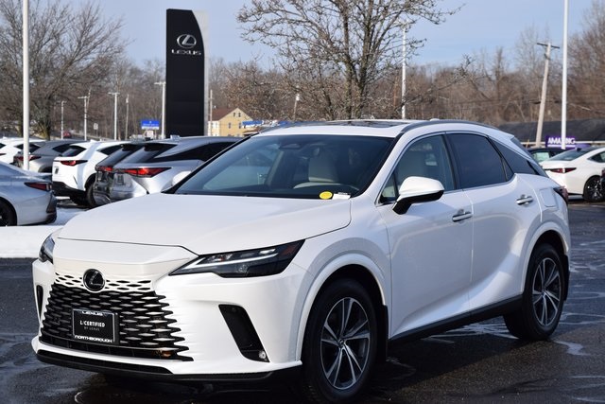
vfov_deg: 18.9
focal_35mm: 72
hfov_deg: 28.1
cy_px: 202
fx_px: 1210
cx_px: 302
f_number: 7.1
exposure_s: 1/2000
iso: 400
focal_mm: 48
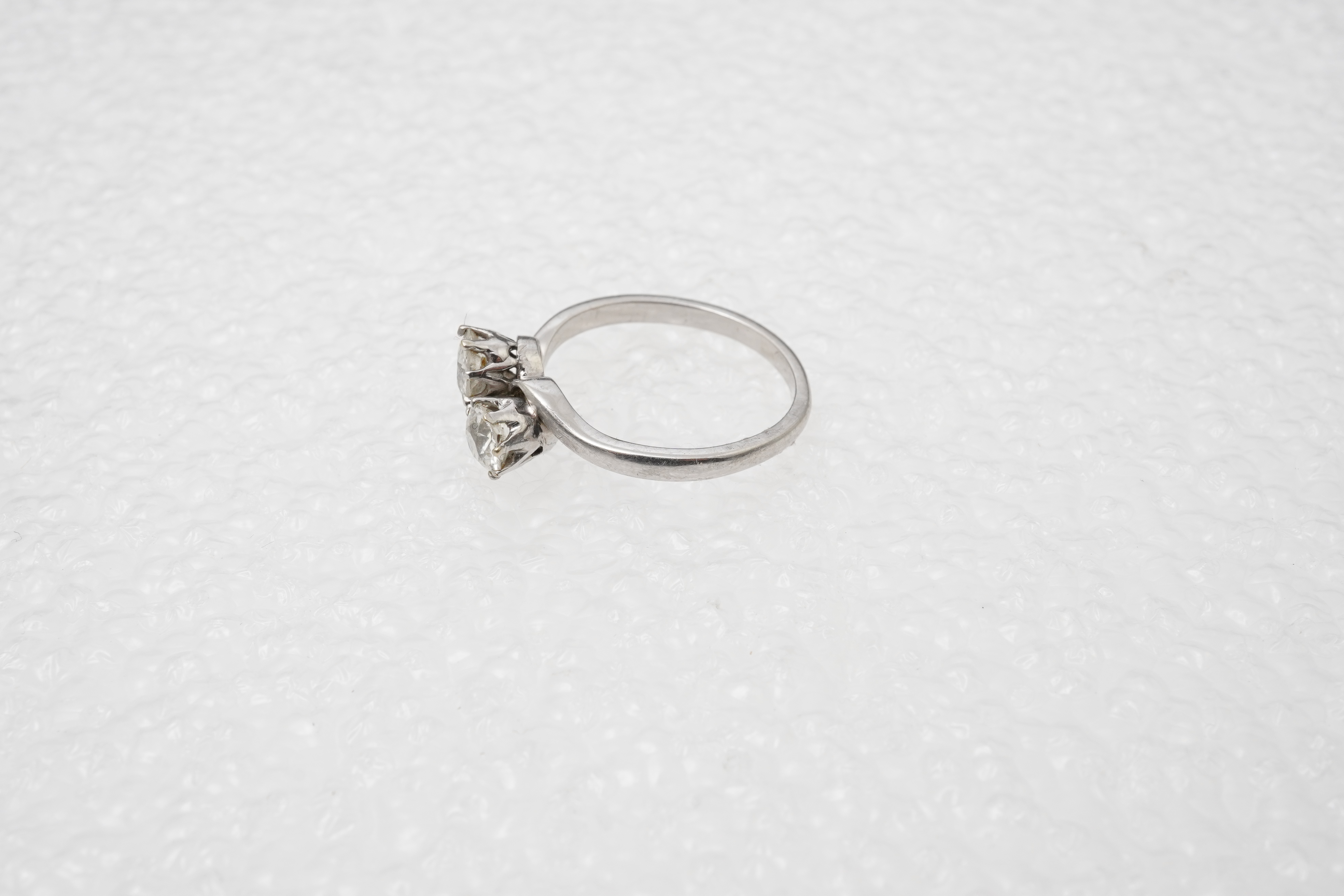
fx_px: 1680
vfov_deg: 29.9
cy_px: 448
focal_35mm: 45
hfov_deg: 43.6
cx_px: 672
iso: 500
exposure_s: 1/100
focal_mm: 30
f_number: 22
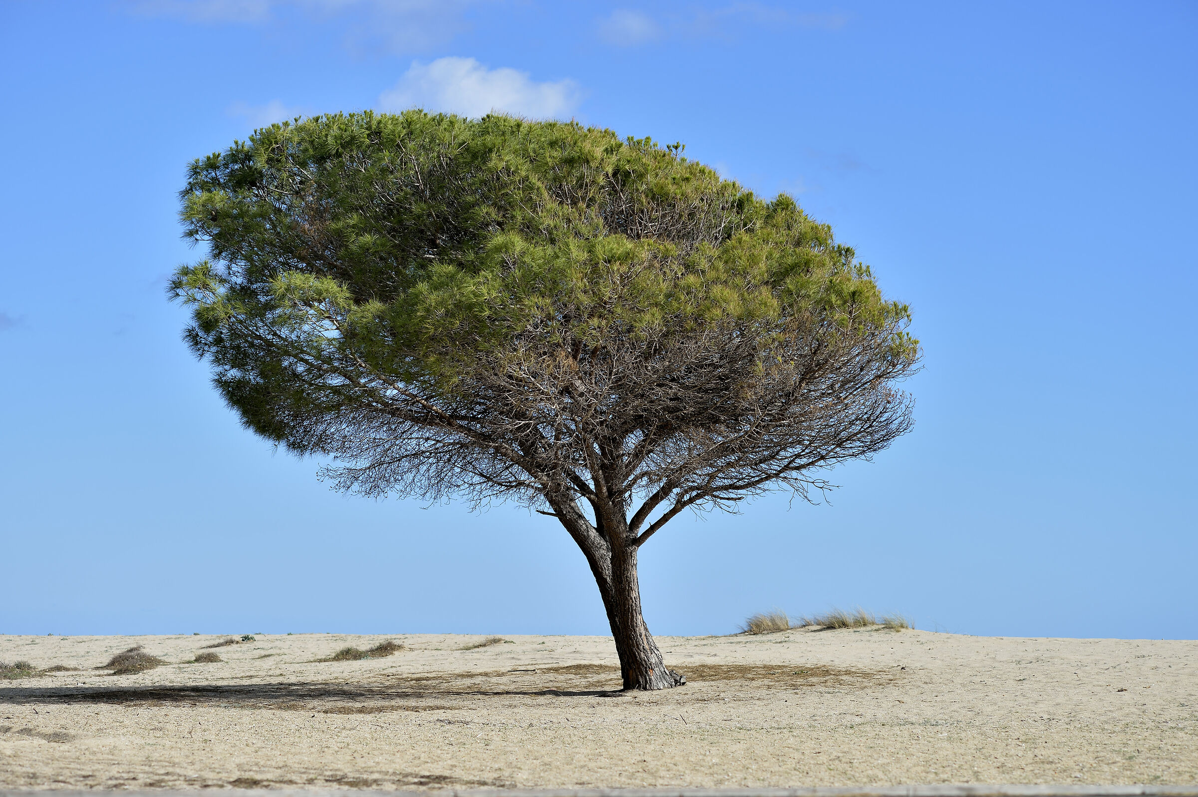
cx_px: 599
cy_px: 398
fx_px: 3492
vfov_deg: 13.0
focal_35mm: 105
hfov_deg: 19.5
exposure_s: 1/1000
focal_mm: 105
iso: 100
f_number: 4
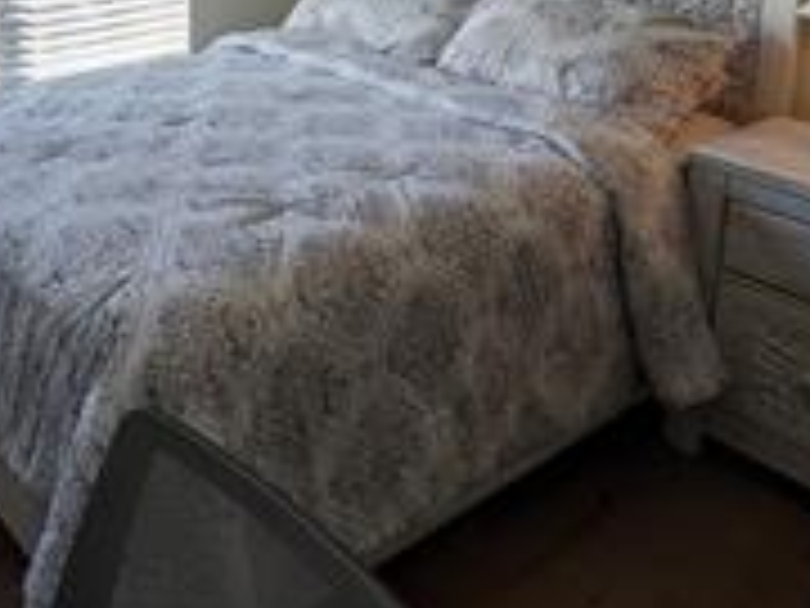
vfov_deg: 32.6
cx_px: 153
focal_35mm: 40
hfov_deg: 44.4
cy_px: -20
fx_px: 936
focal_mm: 2.22
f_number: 2.2
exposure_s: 1/120
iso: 30
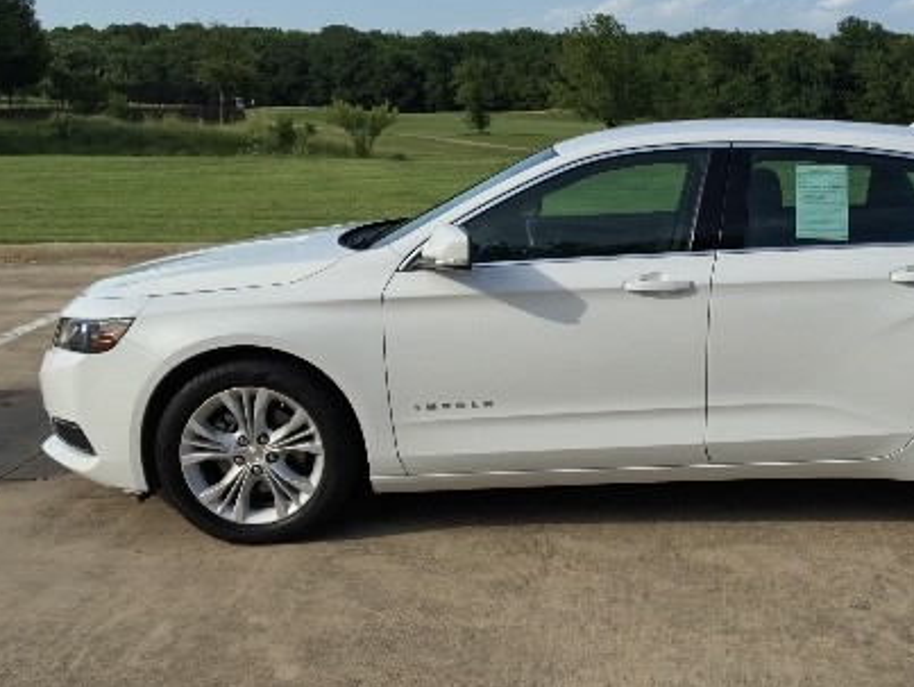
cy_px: 299
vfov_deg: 31.5
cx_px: 671
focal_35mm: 46
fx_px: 1216
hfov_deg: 40.2
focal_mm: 4.15
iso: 25
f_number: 2.2
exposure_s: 1/1326
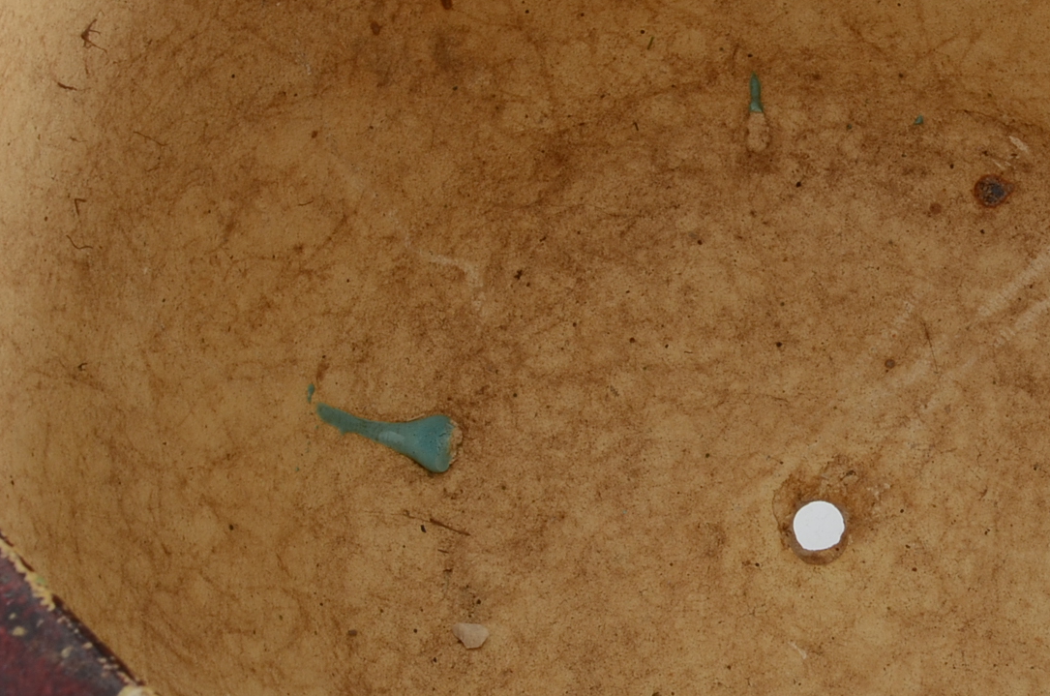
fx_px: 3173
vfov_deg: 12.5
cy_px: 135
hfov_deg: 18.7
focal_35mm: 109
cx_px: 778
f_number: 11
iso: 200
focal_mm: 32
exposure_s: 1/125
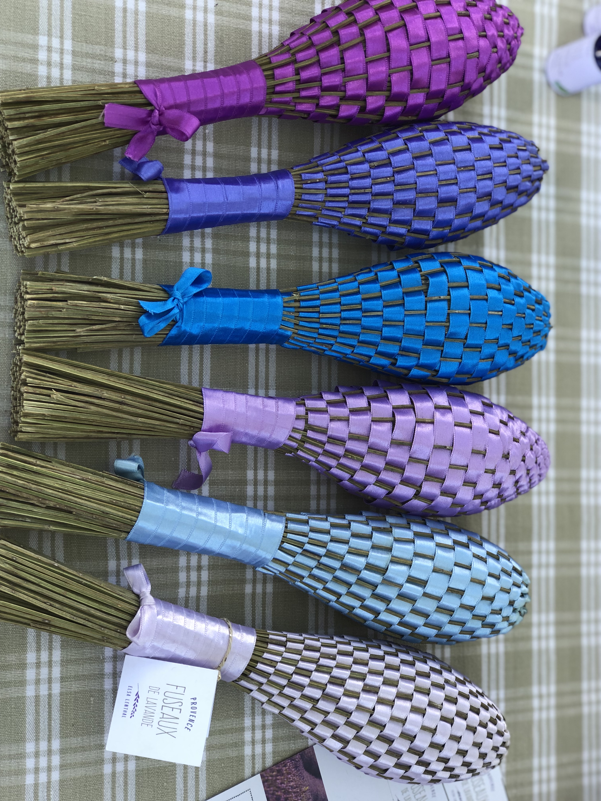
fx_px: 1320
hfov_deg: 25.7
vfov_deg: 33.8
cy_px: 400
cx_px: 300
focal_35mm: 57
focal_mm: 6.6
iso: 25
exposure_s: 1/60
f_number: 2.8
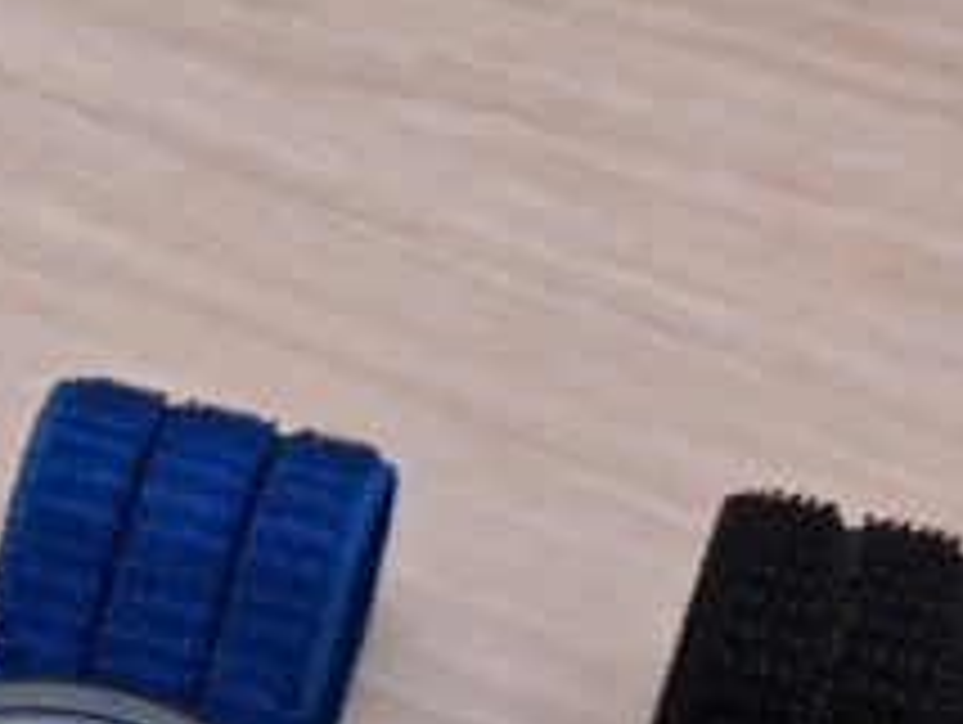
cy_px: 1221
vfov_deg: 8.9
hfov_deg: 12.1
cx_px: 0
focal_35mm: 161
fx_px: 4484
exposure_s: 1/50
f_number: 1.6
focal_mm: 5.4
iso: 64
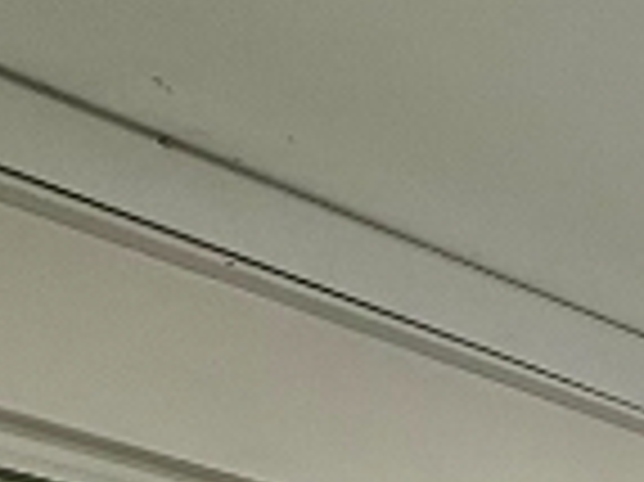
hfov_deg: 13.7
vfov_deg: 11.0
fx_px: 1822
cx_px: 1585
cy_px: 1365
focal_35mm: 98
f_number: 2.2
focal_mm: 2.22
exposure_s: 1/241
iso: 64
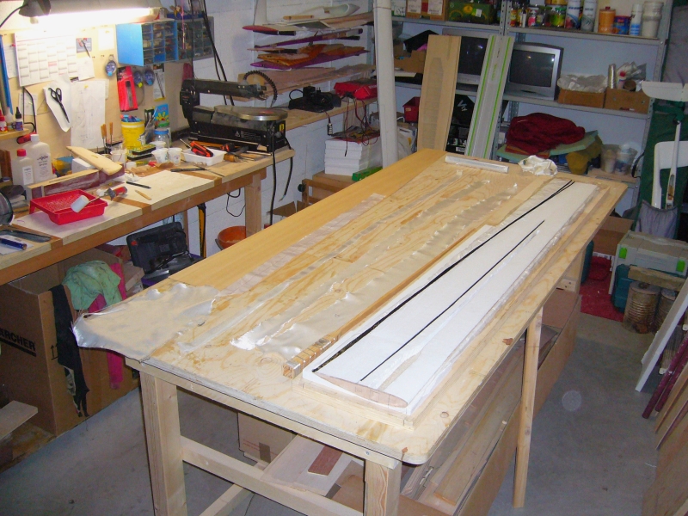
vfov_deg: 40.7
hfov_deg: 52.6
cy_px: 258
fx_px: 696
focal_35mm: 35
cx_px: 344
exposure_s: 1/60
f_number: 2.8
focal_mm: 5.8
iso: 250
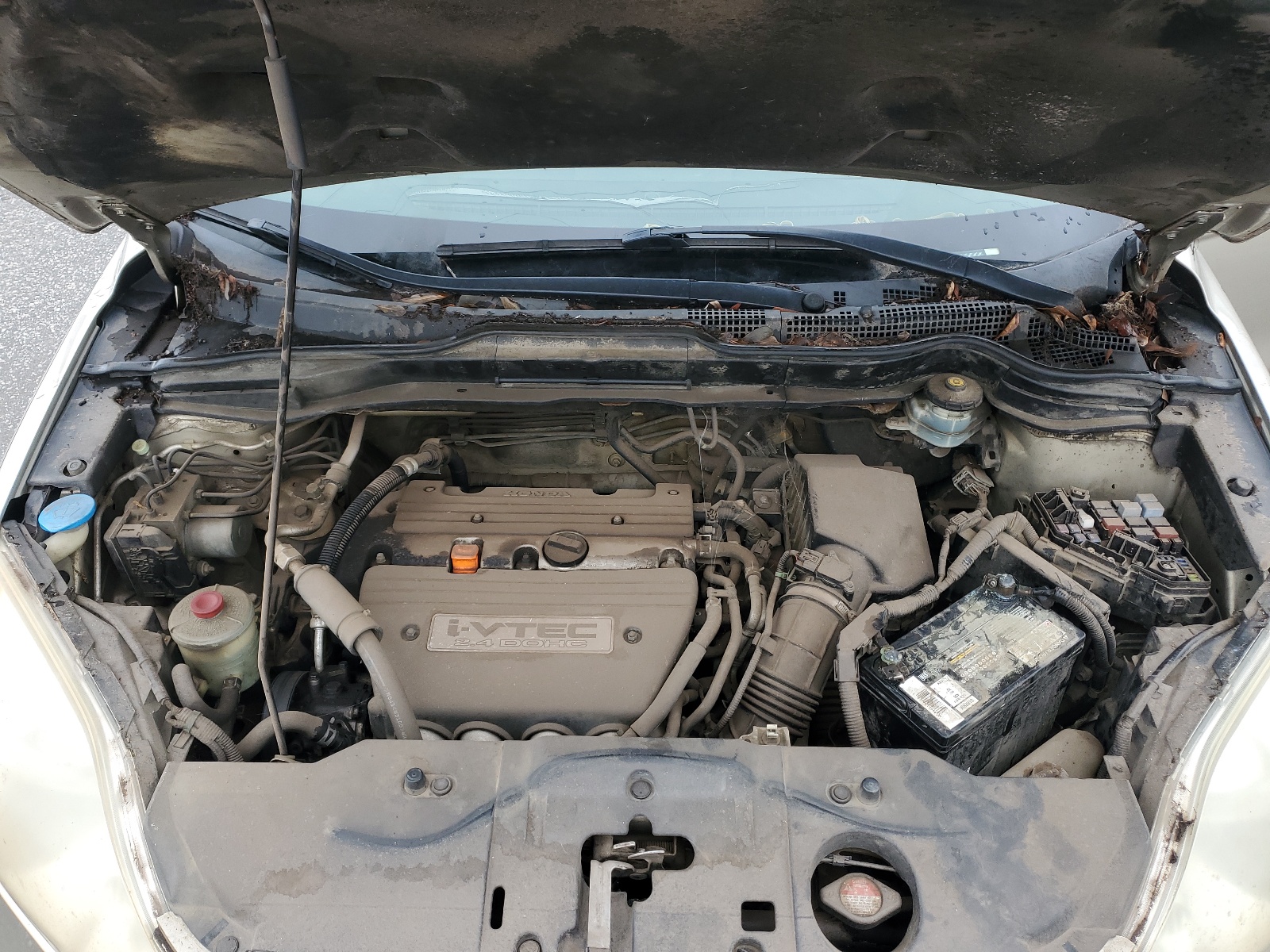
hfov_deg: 67.3
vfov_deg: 53.1
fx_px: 954
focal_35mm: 26
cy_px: 476
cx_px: 635
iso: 50
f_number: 1.5
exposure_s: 1/196
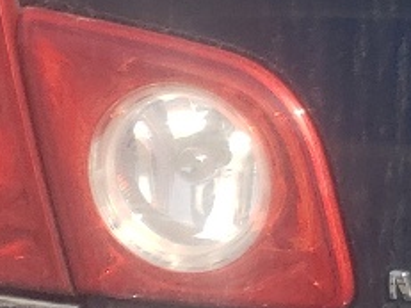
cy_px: 217
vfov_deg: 8.2
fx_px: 2136
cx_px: 868
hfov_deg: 10.0
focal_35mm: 180
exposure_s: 1/2000
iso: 50
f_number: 1.5
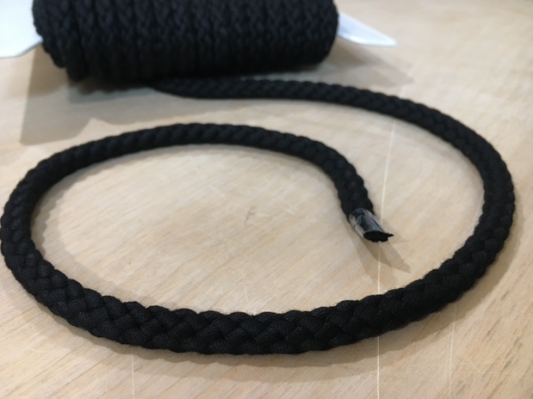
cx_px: 262
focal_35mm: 30
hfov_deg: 60.0
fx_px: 462
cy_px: 198
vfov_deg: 46.8
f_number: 2.2
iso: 160
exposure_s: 1/33
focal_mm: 4.15
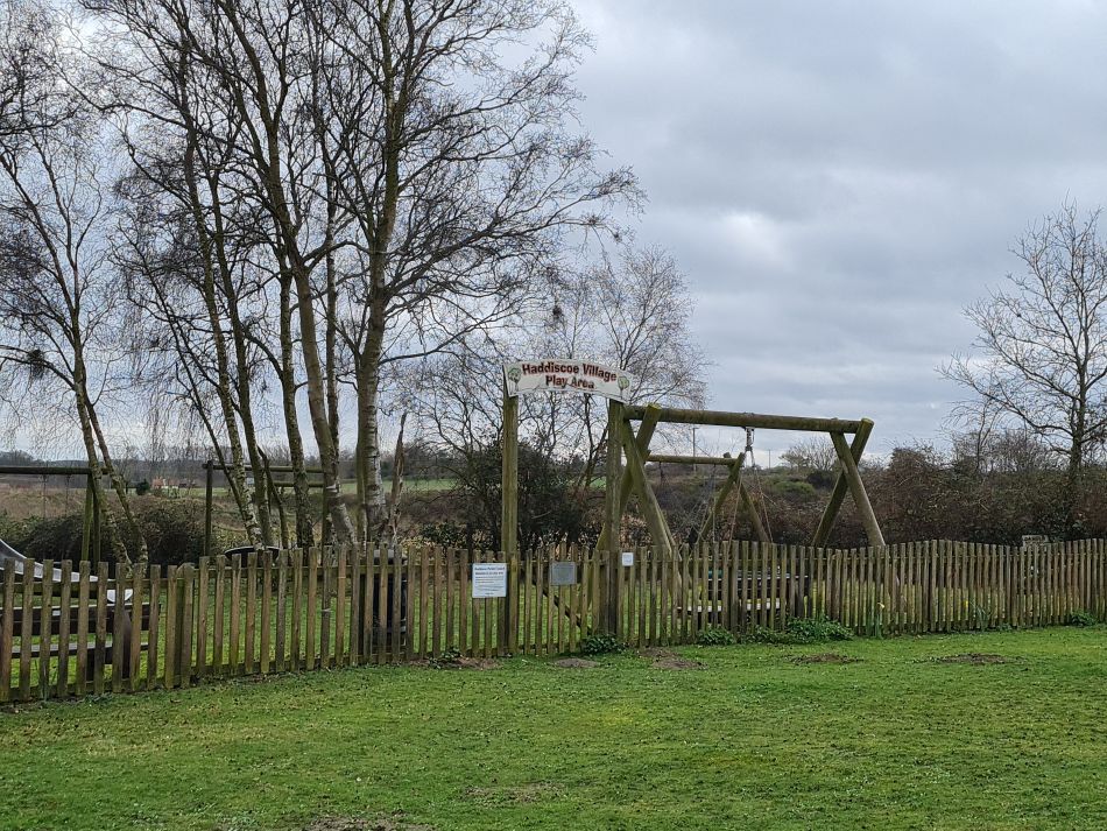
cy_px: 416
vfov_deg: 53.1
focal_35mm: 26
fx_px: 832
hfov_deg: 67.3
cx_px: 554
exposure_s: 1/1513
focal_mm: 5.4
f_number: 1.8
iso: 50
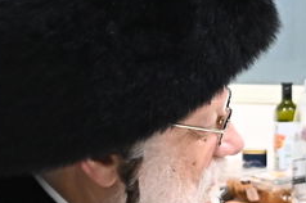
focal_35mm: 165
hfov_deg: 11.2
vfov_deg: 8.3
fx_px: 1401
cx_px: 634
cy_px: 139
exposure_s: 1/200
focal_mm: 28
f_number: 3.5
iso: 3200
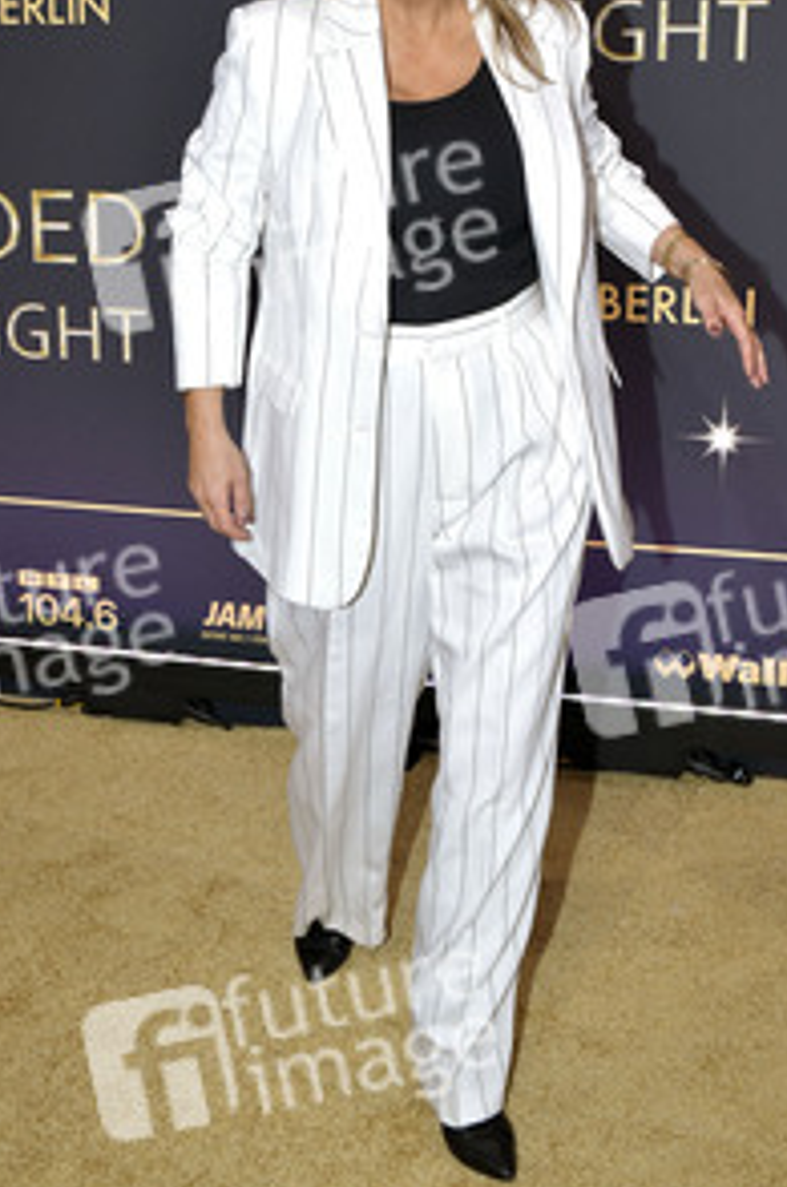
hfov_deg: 27.4
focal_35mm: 49
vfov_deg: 40.1
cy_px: 440
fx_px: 1612
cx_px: 408
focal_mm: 36
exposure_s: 1/250
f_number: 6.3
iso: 1250
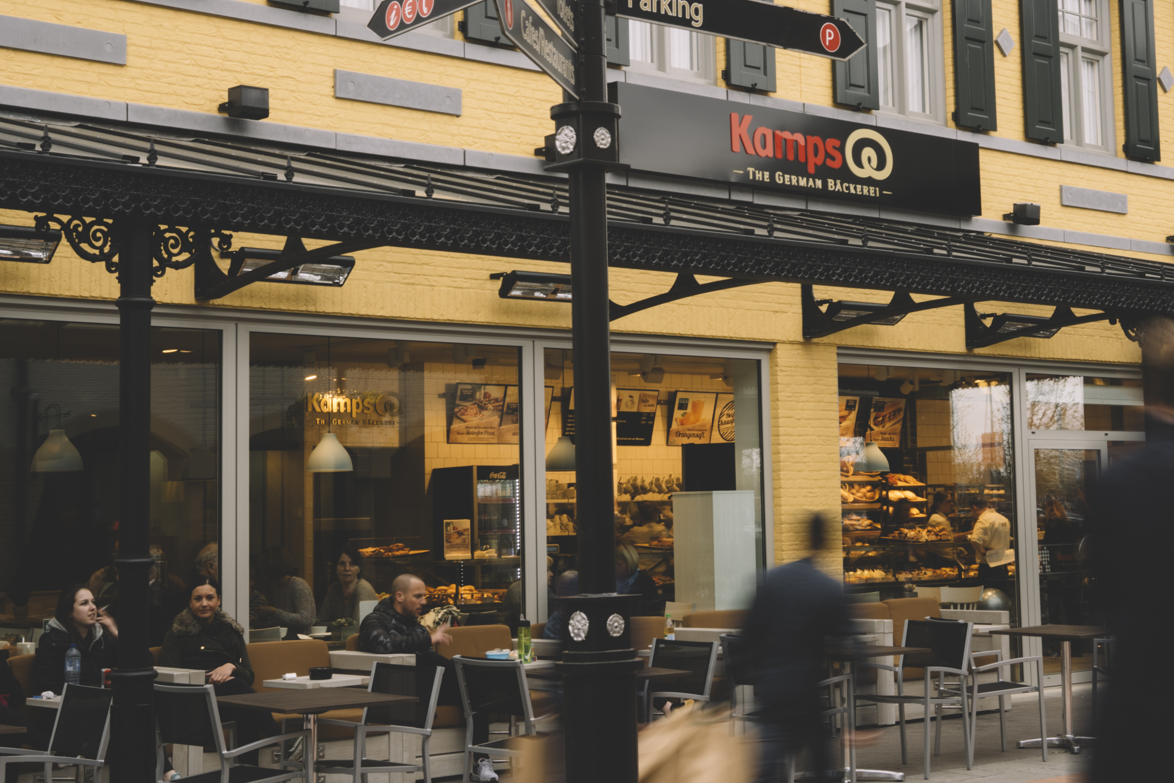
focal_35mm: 64
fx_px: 2087
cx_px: 725
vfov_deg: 21.2
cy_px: 284
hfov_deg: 31.3
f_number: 13
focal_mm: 35
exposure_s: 1/5
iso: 50
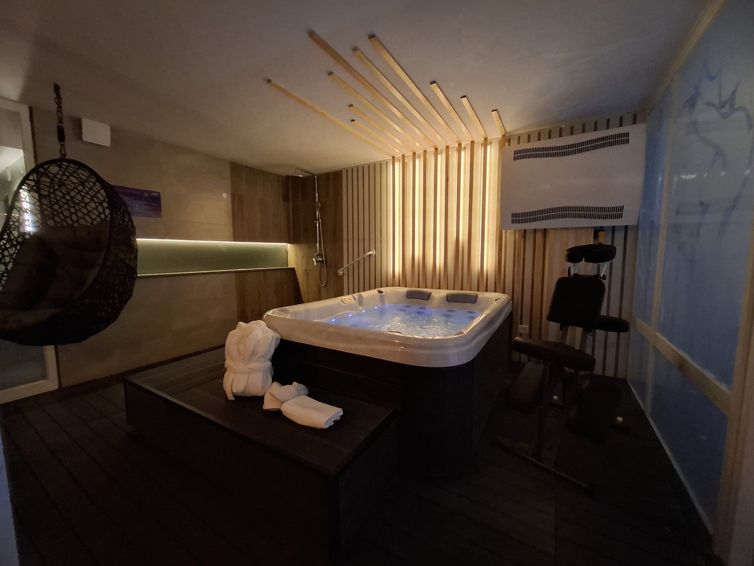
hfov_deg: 106.2
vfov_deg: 89.9
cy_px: 283
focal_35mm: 13
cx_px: 377
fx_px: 283
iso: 400
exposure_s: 1/25
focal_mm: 1.74
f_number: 2.2
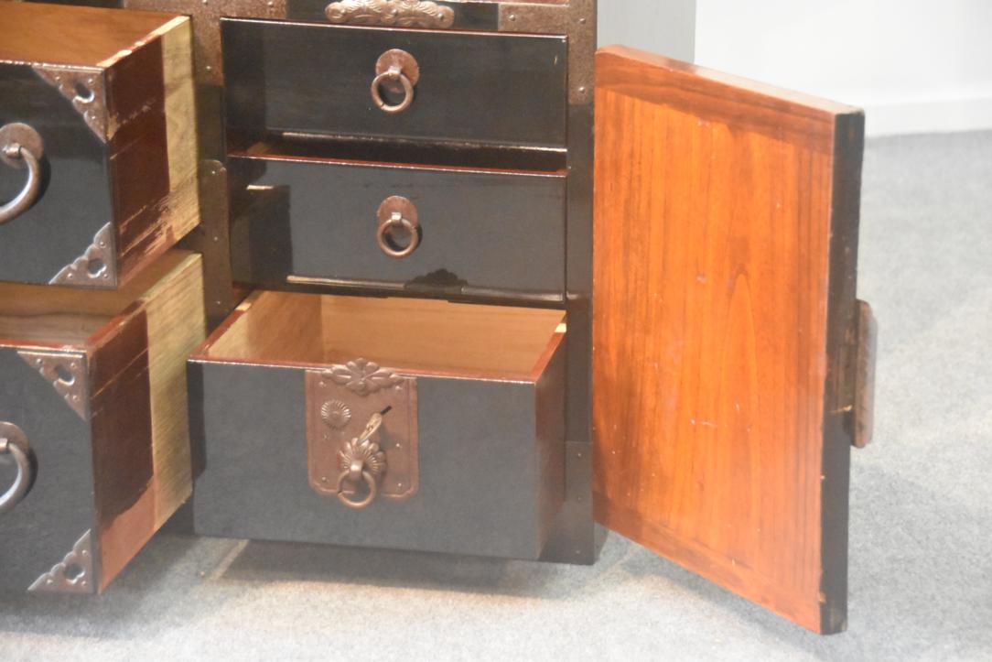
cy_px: 331
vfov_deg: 12.2
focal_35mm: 112
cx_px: 496
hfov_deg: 18.2
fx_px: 3100
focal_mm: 75
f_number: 5.3
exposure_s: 1/60
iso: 12800
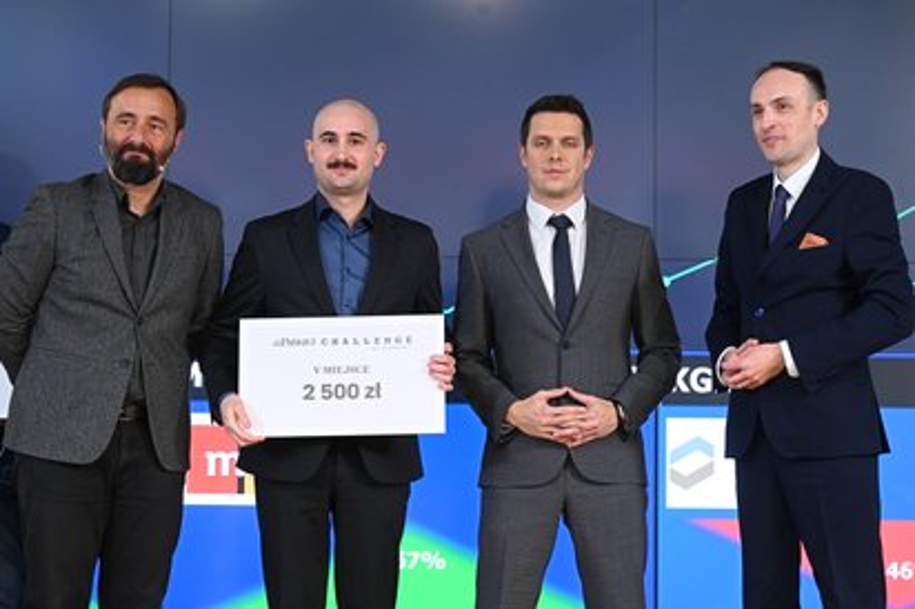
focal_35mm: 94
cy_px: 304
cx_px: 458
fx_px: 2387
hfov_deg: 21.7
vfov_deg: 14.5
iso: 3200
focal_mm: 94
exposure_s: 1/80
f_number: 5
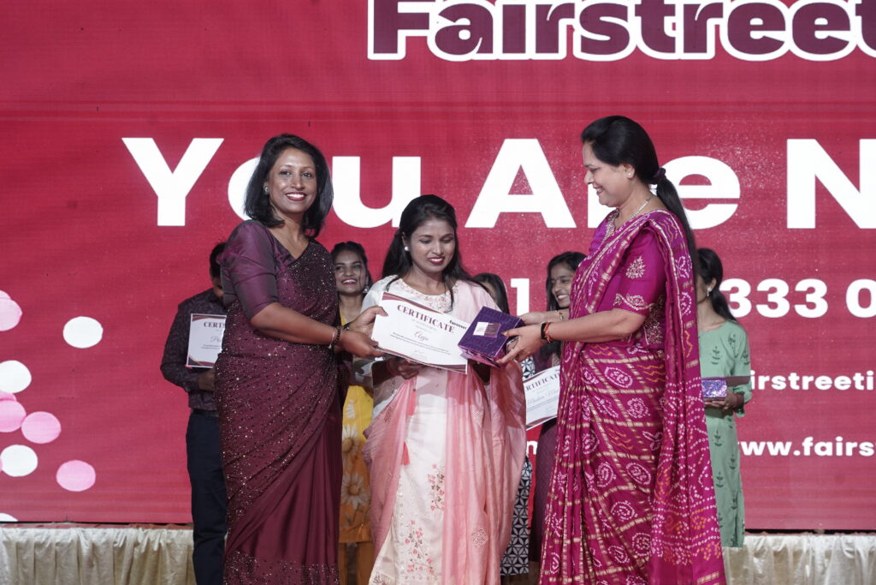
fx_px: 2555
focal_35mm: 105
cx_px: 438
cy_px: 292
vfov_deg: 13.0
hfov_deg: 19.5
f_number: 7.1
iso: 1600
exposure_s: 1/160
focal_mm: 105
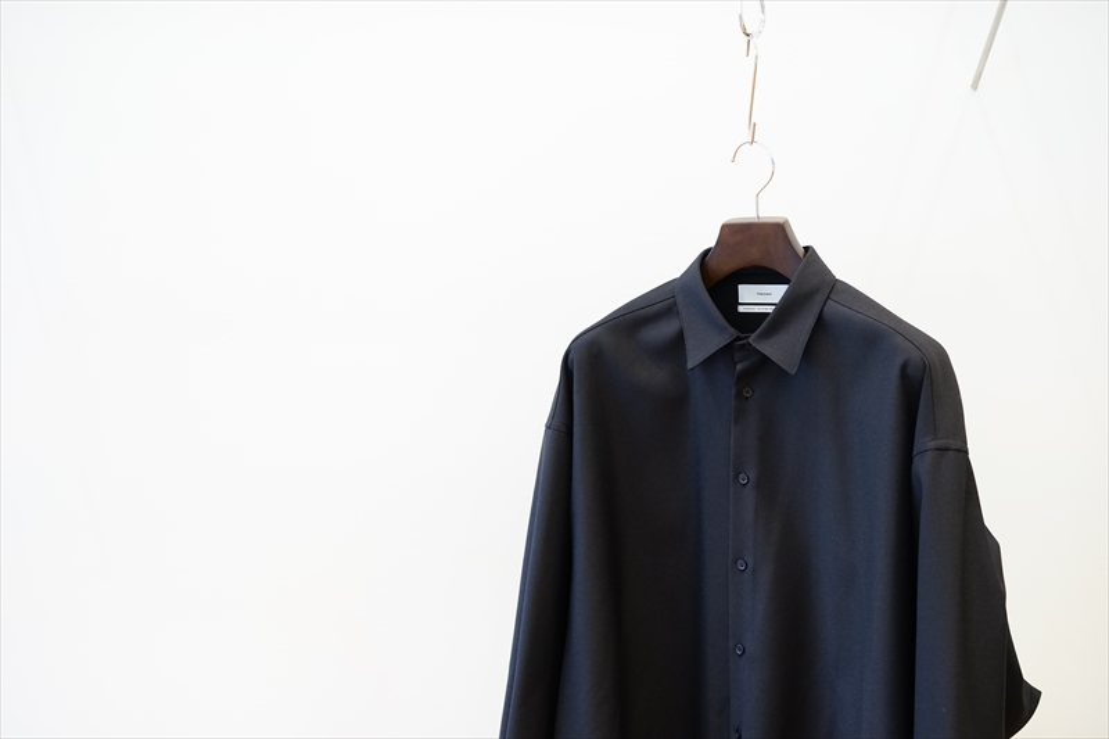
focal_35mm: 55
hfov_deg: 36.3
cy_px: 370
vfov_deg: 24.6
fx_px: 1694
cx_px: 554
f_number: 4
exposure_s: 1/60
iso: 1250
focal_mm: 55
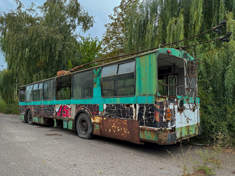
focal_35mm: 24
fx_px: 163
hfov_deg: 71.6
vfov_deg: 56.8
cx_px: 118
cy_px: 88
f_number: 1.78
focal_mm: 6.76
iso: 80
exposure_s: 1/464
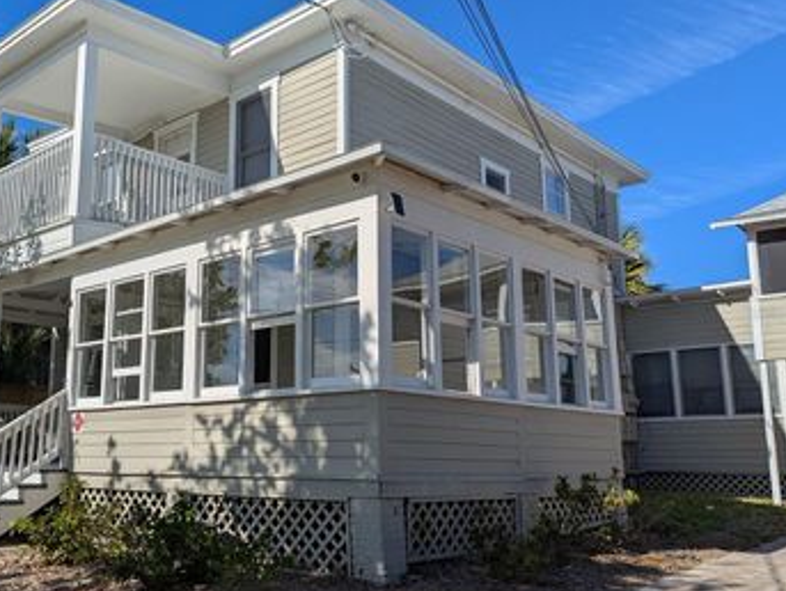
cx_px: 245
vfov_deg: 40.8
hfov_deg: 51.3
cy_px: 314
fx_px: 796
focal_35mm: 35
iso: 44
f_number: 1.85
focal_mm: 6.81
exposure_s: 1/3650
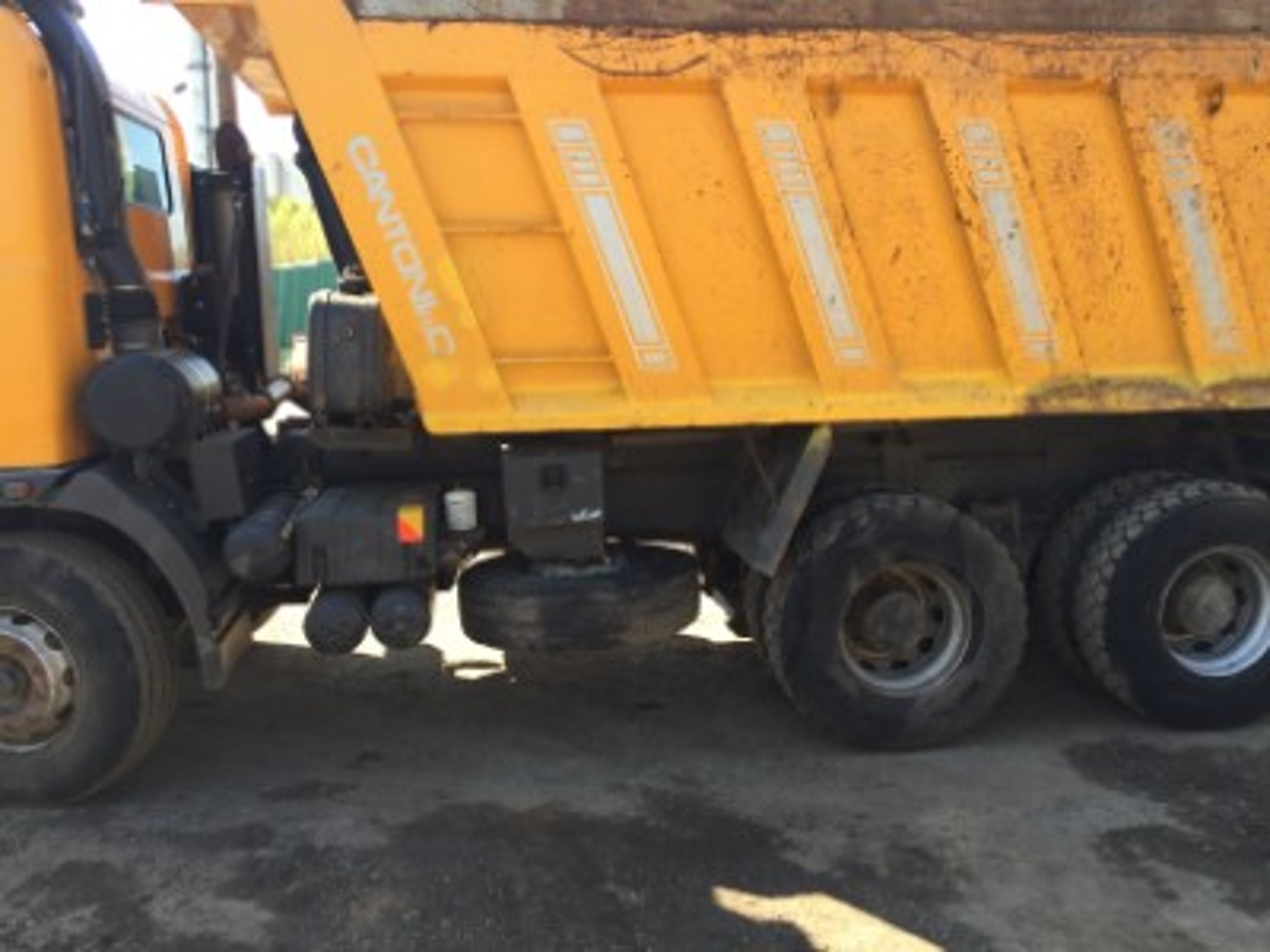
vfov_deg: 48.2
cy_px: 476
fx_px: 1064
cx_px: 635
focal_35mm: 29
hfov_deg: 61.7
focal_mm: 4.15
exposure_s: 1/217
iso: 32
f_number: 2.2
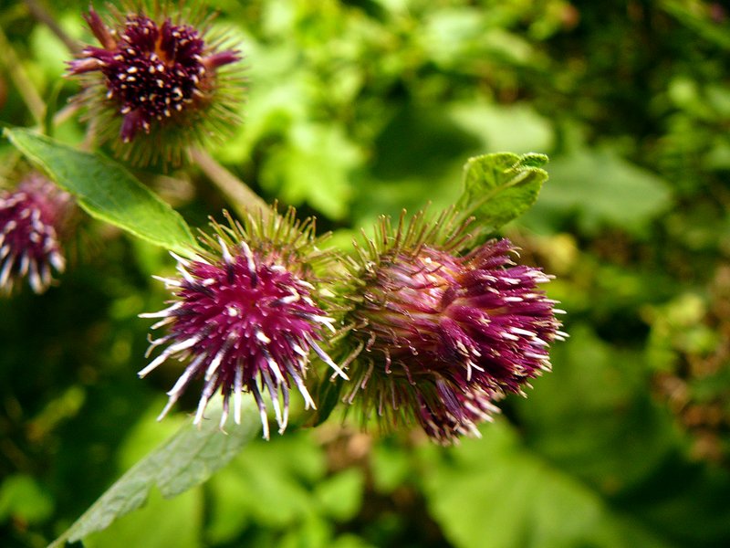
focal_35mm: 35
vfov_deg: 40.7
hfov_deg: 52.6
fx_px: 738
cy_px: 274
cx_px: 365
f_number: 2.8
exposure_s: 1/100
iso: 80
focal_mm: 5.2
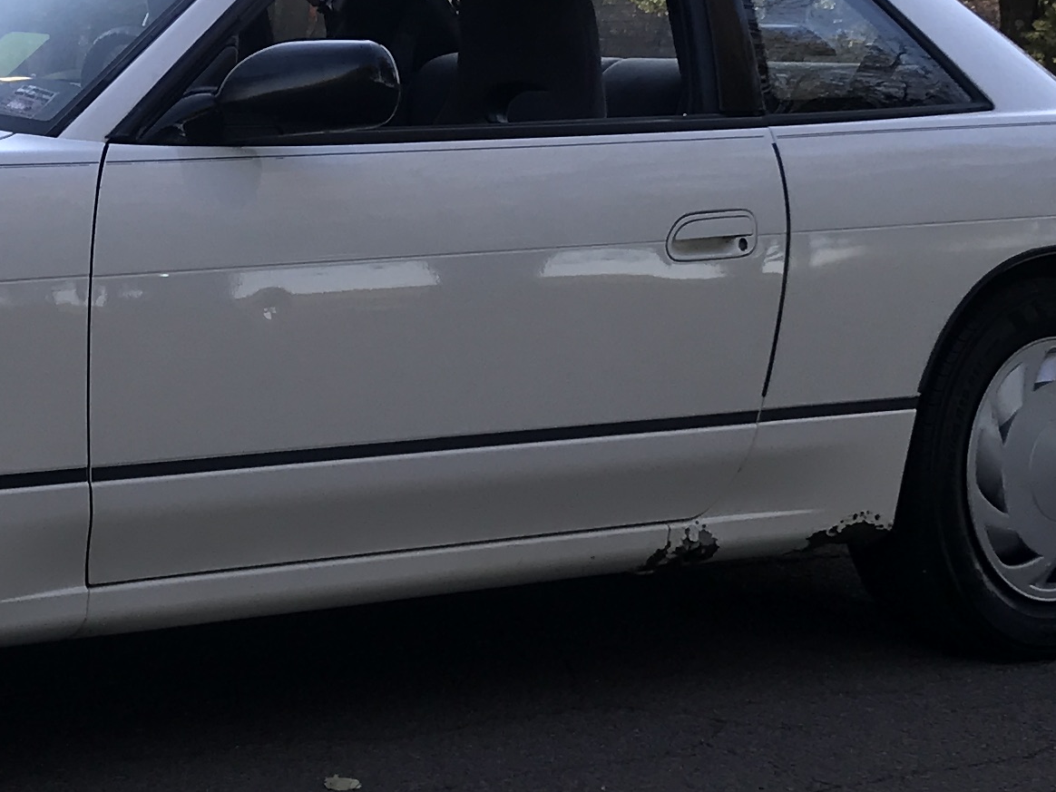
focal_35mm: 97
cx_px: 80
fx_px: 2959
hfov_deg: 19.8
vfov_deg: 15.1
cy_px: 96
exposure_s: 1/454
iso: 20
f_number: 1.8
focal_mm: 3.99
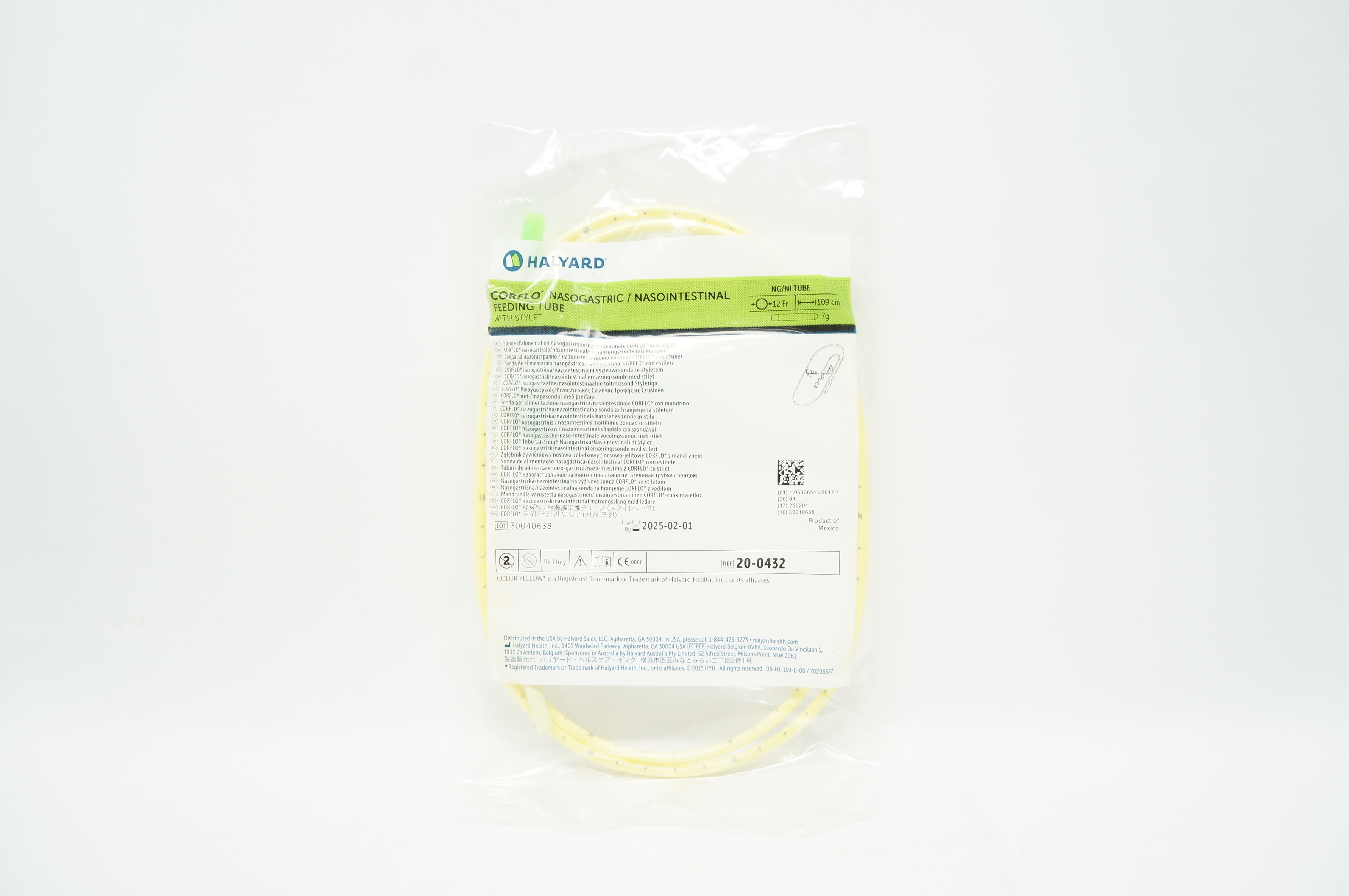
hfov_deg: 67.4
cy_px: 448
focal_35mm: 27
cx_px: 674
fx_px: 1011
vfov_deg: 47.8
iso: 400
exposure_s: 1/50
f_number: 5.6
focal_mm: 18
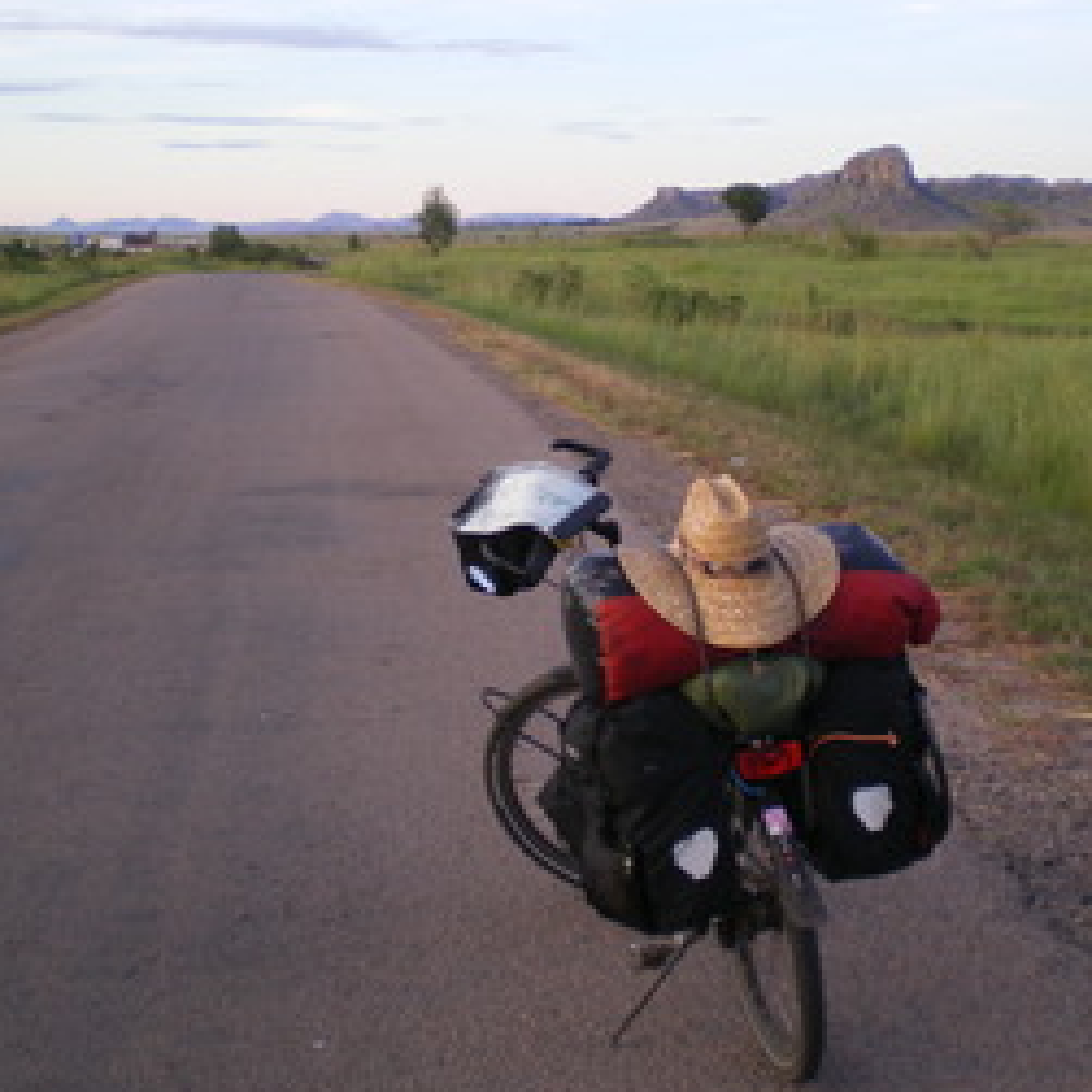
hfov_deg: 28.6
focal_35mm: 60
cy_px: 387
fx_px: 2141
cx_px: 609
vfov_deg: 28.5
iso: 64
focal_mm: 6.3
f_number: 3.1
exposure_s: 1/30
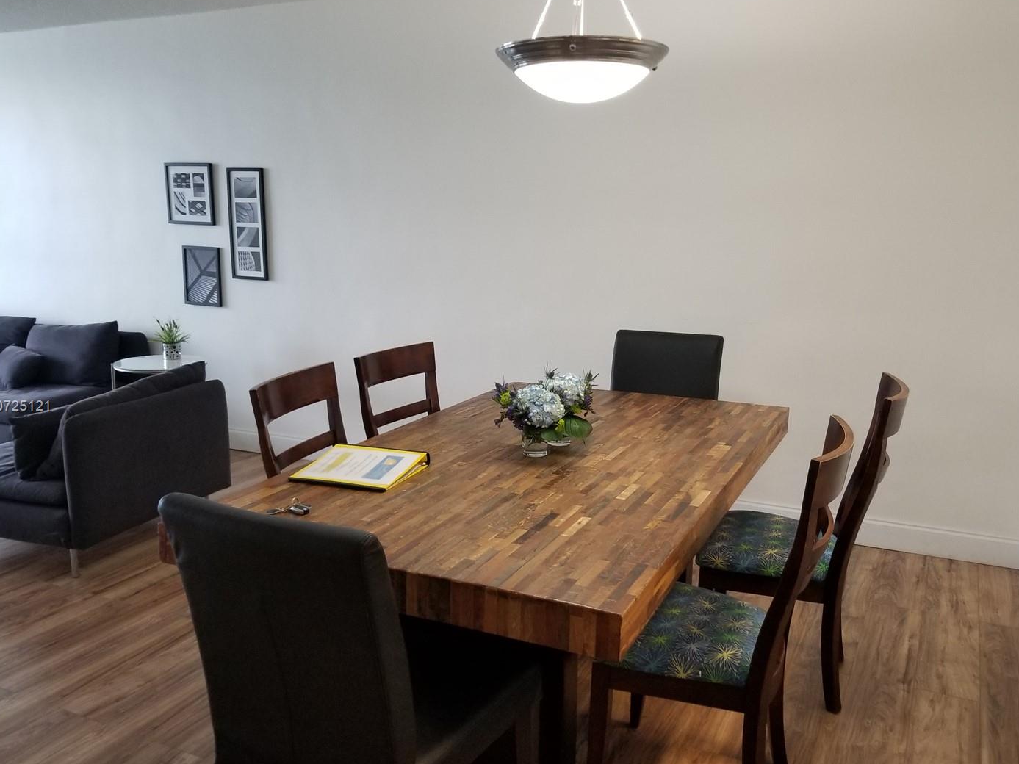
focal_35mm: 30
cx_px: 523
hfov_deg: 60.0
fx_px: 883
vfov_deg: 46.8
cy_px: 407
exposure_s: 1/40
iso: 160
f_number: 1.7
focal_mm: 4.3
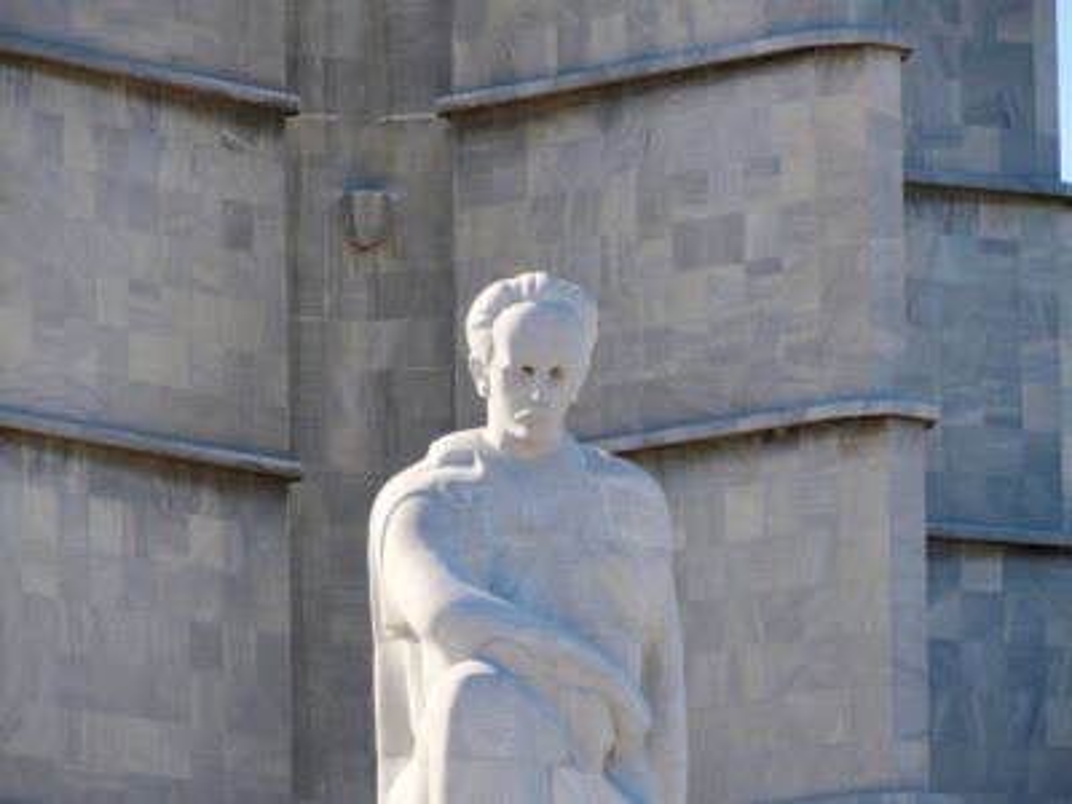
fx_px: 12387
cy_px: 402
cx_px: 536
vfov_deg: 3.7
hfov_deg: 5.0
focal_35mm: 400
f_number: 9
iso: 400
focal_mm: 200
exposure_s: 1/500
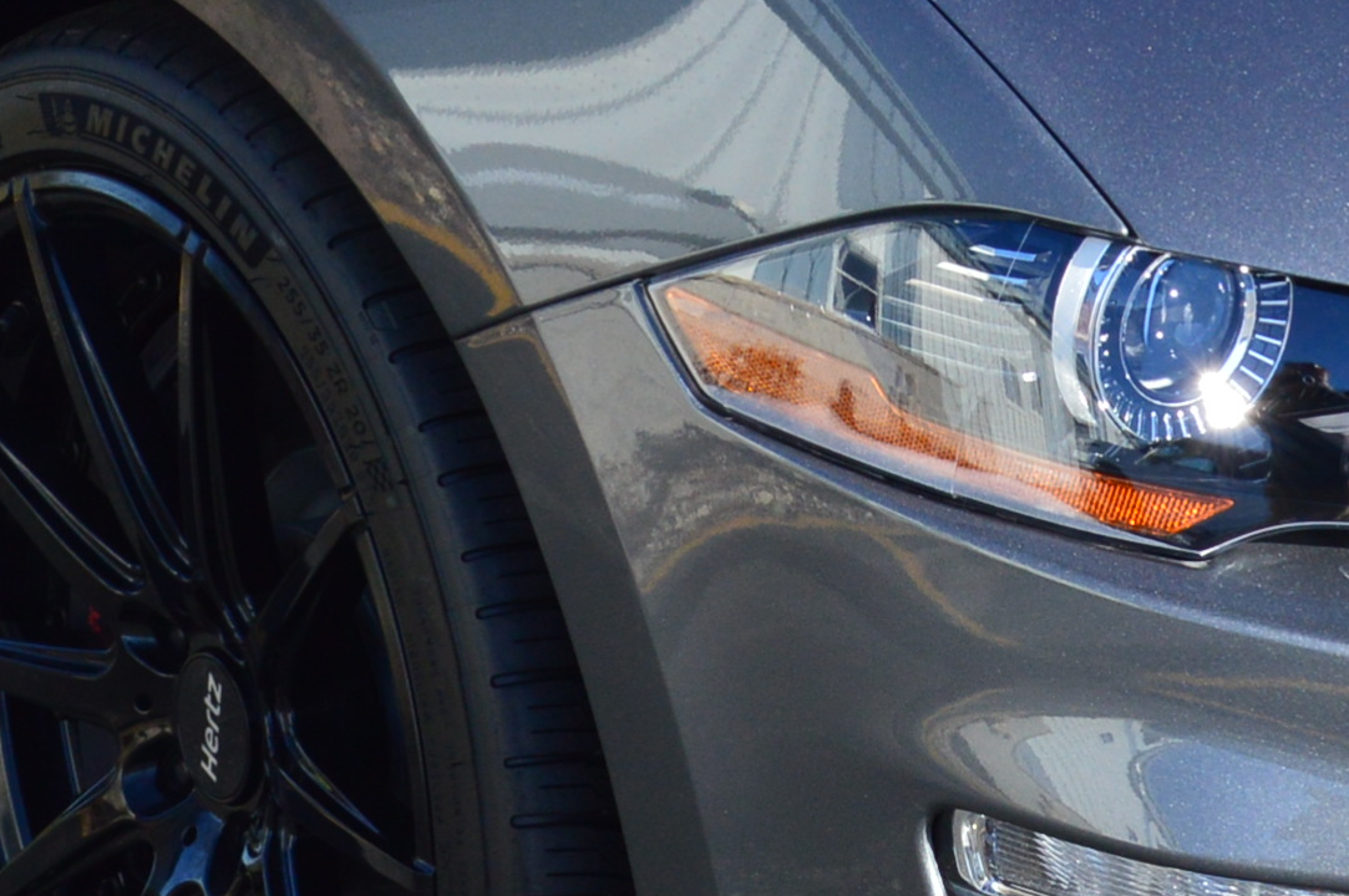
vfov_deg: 7.7
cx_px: 898
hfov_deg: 11.7
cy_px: -255
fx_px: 6552
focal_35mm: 175
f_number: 10
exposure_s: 1/250
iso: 400
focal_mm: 28
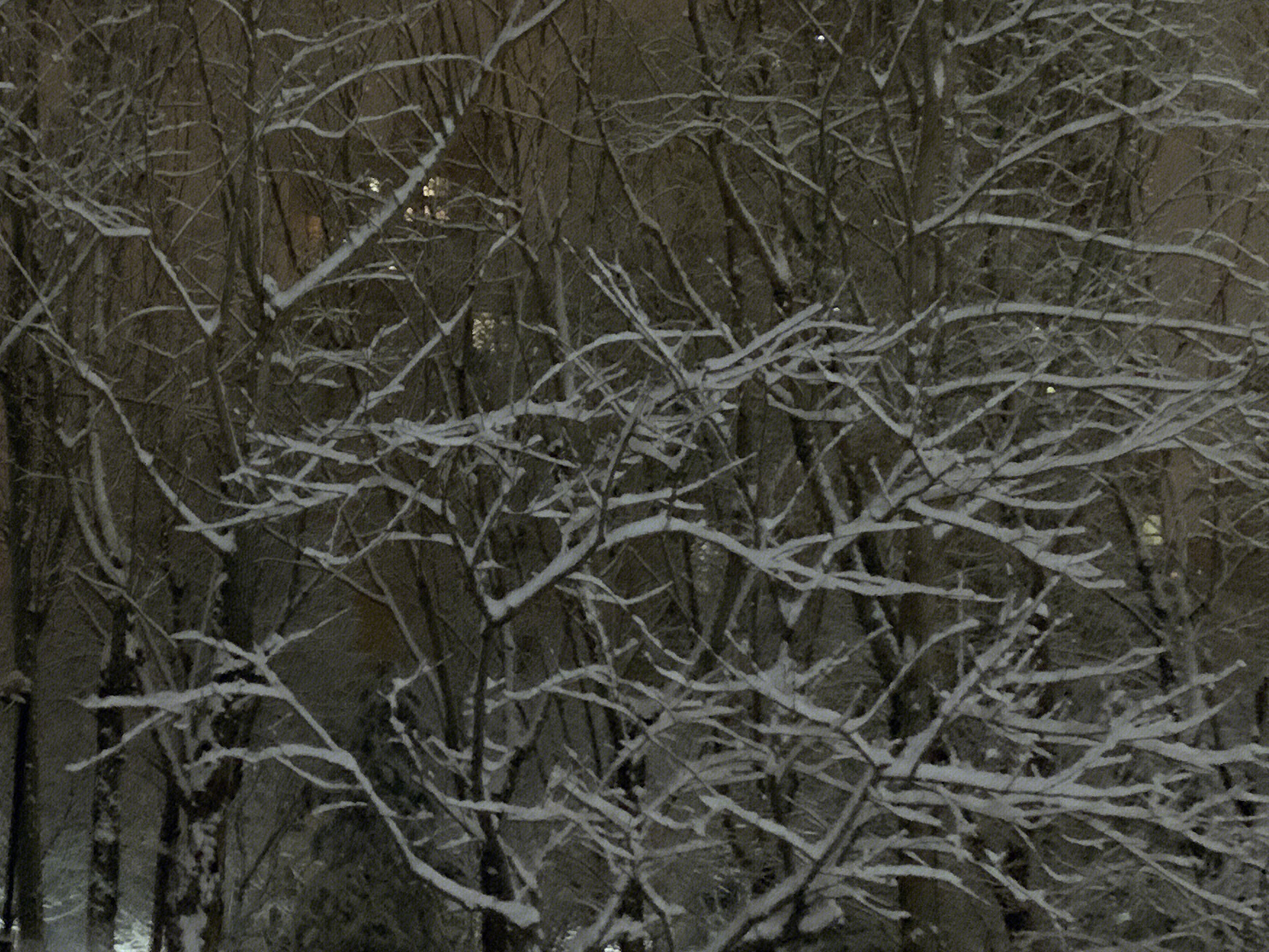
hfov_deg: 31.7
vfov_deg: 24.4
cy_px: 364
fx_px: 2199
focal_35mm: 60
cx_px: 338
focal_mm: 4.25
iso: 1600
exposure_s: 1/17
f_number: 1.8
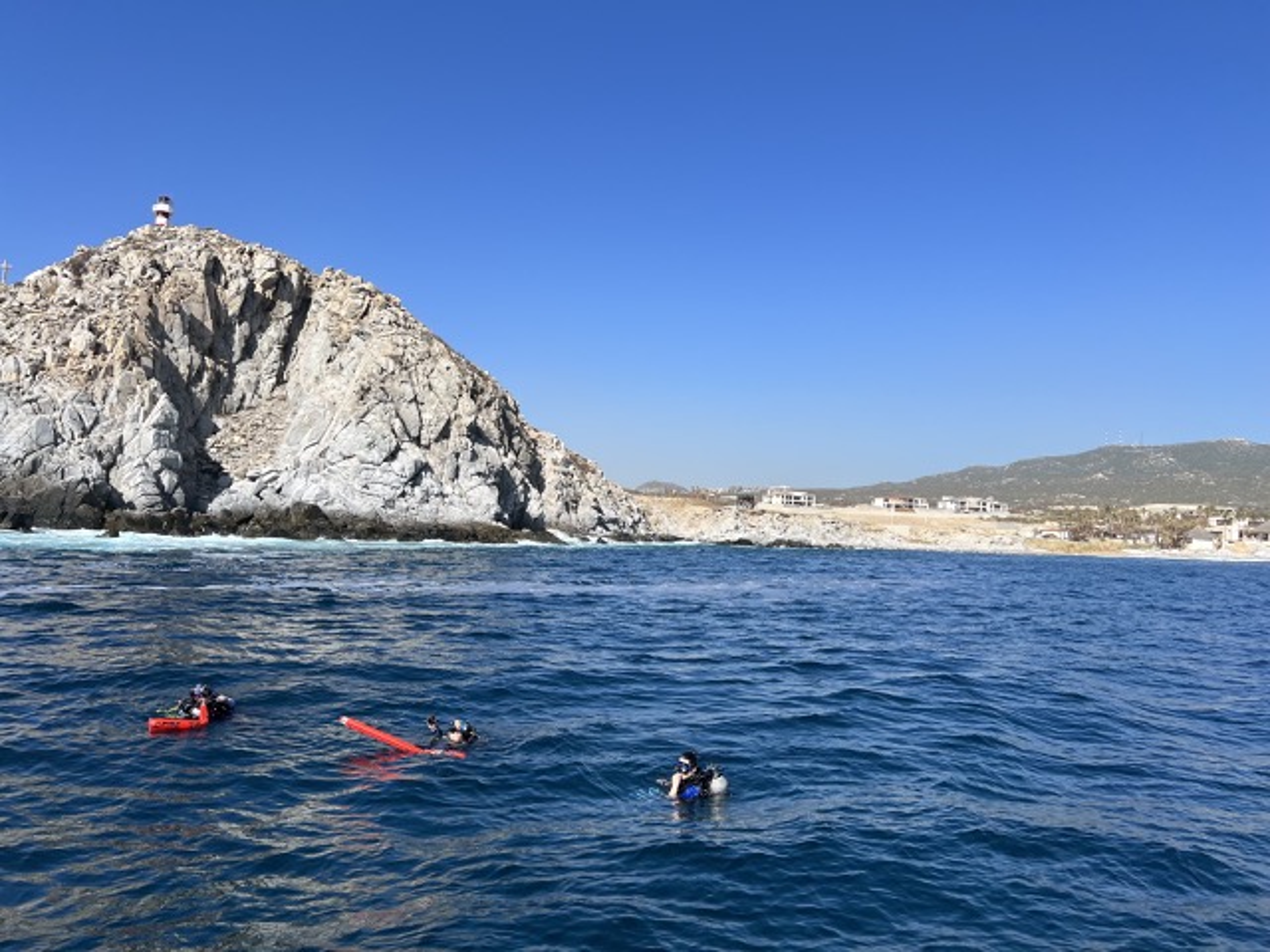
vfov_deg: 53.1
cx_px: 635
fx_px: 954
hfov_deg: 67.3
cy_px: 476
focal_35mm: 26
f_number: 1.5
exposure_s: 1/5076
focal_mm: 5.7
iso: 50
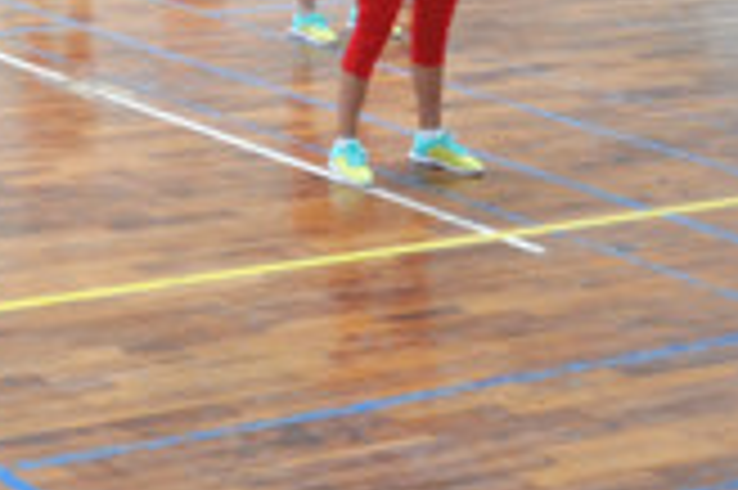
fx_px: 2744
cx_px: -369
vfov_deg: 10.1
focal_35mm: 134
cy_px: -94
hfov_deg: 14.3
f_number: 3.8
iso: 200
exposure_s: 1/50
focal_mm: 22
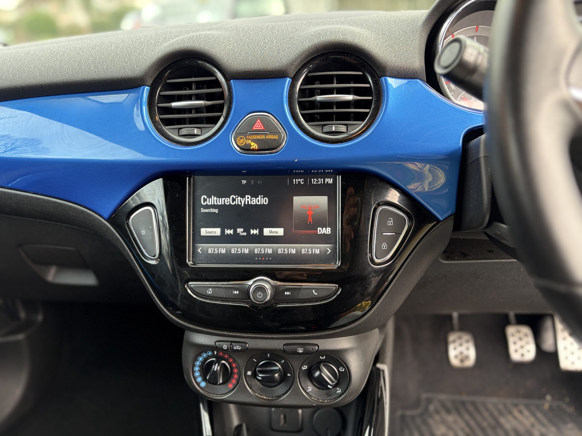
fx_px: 437
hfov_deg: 67.3
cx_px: 291
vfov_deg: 53.1
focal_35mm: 26
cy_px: 218
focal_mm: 5.96
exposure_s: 1/61
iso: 125
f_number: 1.6
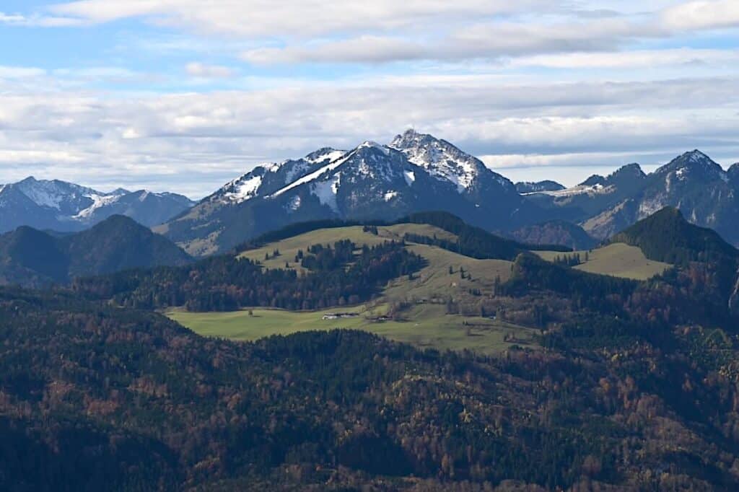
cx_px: 370
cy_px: 246
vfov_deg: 19.4
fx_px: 1436
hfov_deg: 28.9
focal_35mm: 70
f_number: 7.1
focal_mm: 70
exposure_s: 1/400
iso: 100
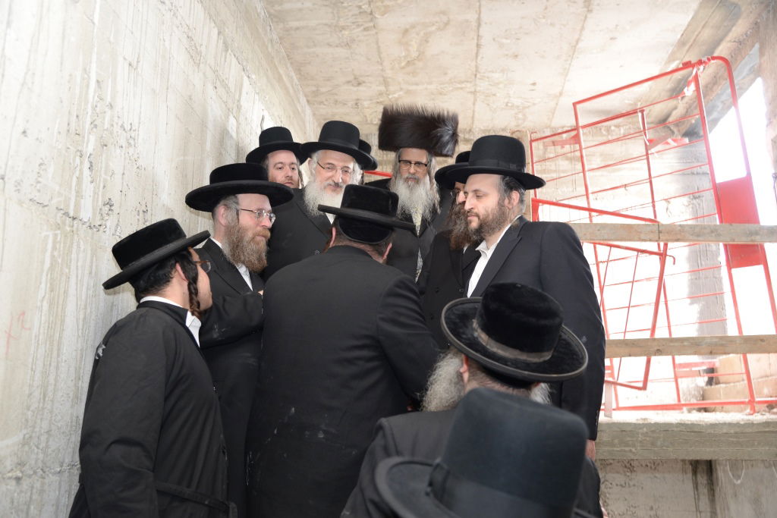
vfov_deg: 38.9
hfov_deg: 55.8
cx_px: 388
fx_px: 734
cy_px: 259
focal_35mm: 34
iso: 800
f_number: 4.5
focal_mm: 34
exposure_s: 1/80
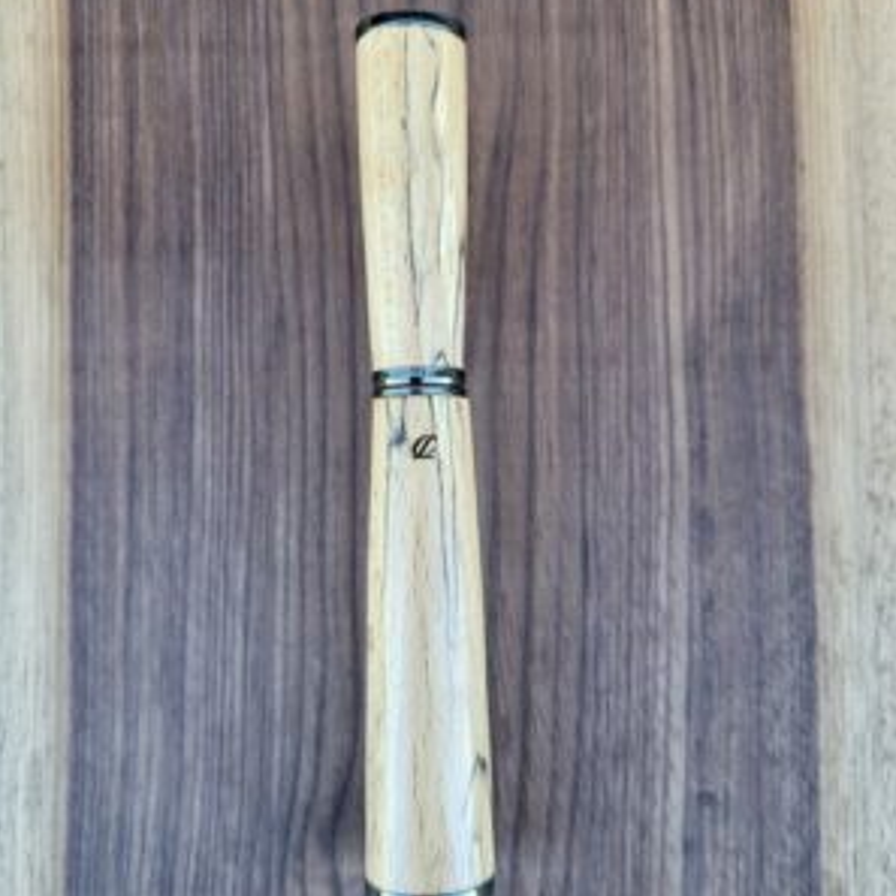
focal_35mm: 31
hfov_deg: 52.5
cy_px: 468
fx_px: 908
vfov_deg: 52.5
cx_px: 446
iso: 80
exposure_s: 1/100
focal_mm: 5.4
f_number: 1.8
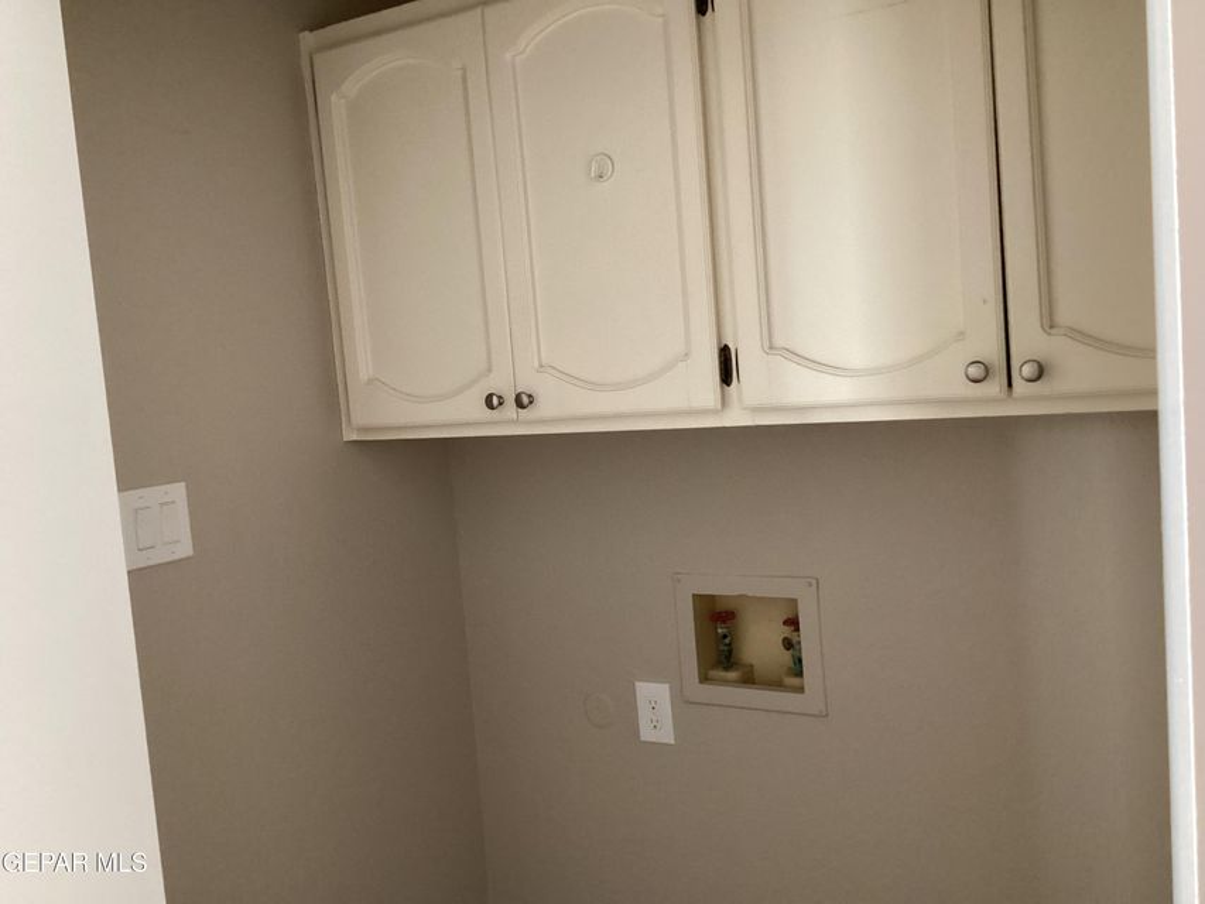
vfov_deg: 45.5
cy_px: 452
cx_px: 602
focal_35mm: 31
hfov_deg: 58.3
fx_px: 1079
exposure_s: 1/40
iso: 400
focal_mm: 3.3
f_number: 2.4
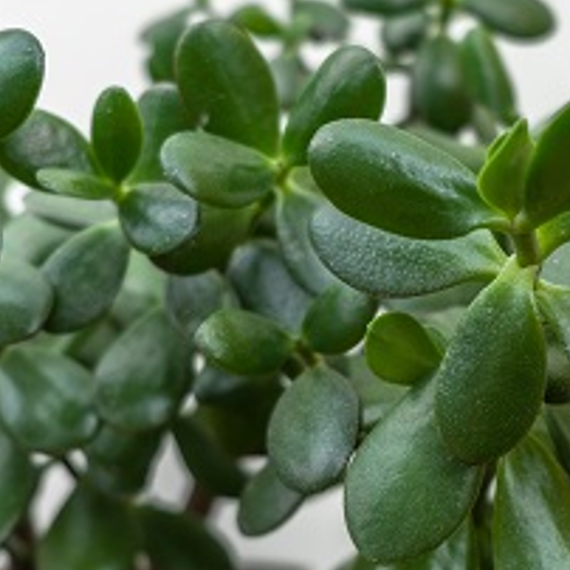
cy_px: 348
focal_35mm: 59
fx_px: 1099
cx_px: 505
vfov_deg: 29.0
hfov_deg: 28.1
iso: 200
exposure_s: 1/80
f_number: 4
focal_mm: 28
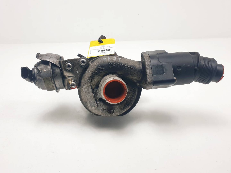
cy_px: 86
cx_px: 116
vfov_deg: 53.1
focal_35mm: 26
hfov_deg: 67.3
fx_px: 174
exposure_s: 1/259
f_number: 2.4
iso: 50
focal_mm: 4.3
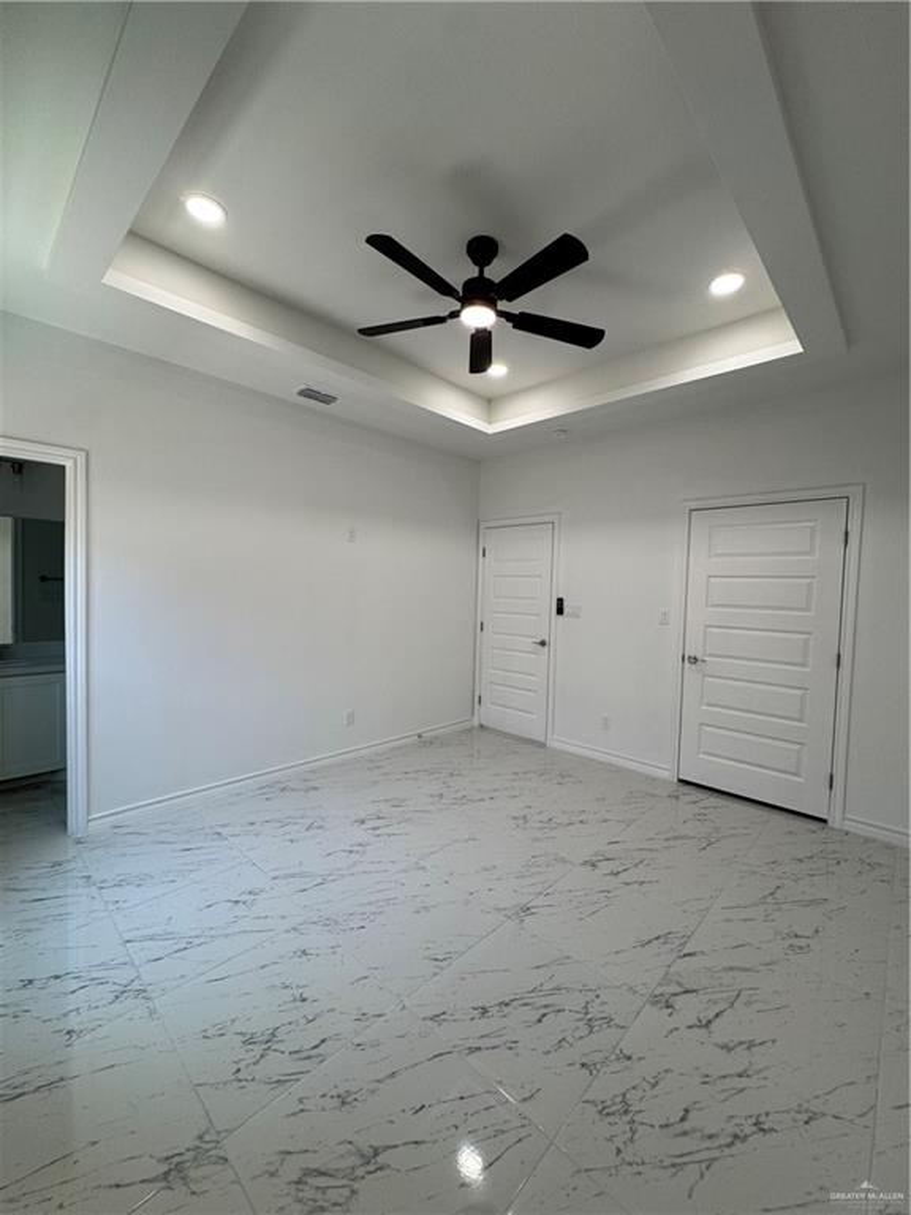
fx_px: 491
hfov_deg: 85.7
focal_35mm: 14
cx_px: 456
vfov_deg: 102.1
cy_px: 608
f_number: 2.2
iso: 80
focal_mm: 2.22
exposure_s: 1/120
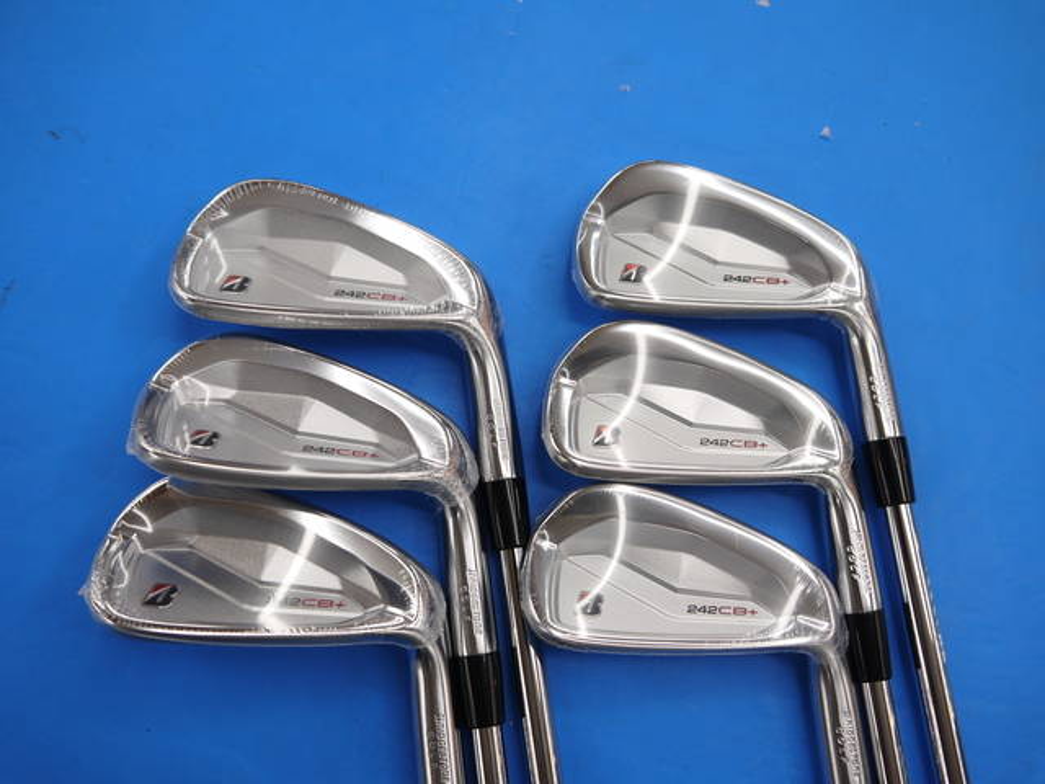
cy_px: 392
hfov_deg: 51.4
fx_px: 1087
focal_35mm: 36
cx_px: 522
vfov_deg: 39.7
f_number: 4
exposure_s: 1/125
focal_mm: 18
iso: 160
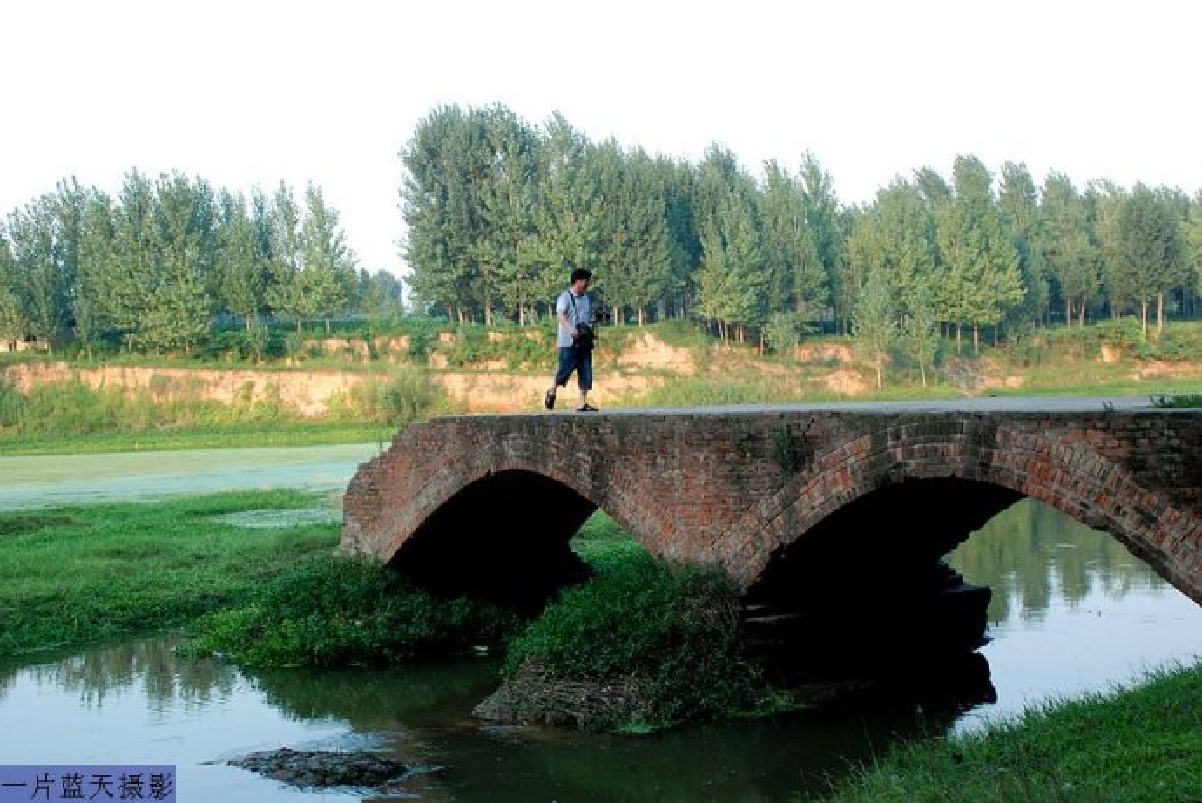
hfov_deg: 41.1
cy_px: 402
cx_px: 601
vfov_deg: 28.1
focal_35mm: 48
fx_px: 1604
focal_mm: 32
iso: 800
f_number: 16
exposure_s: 1/30
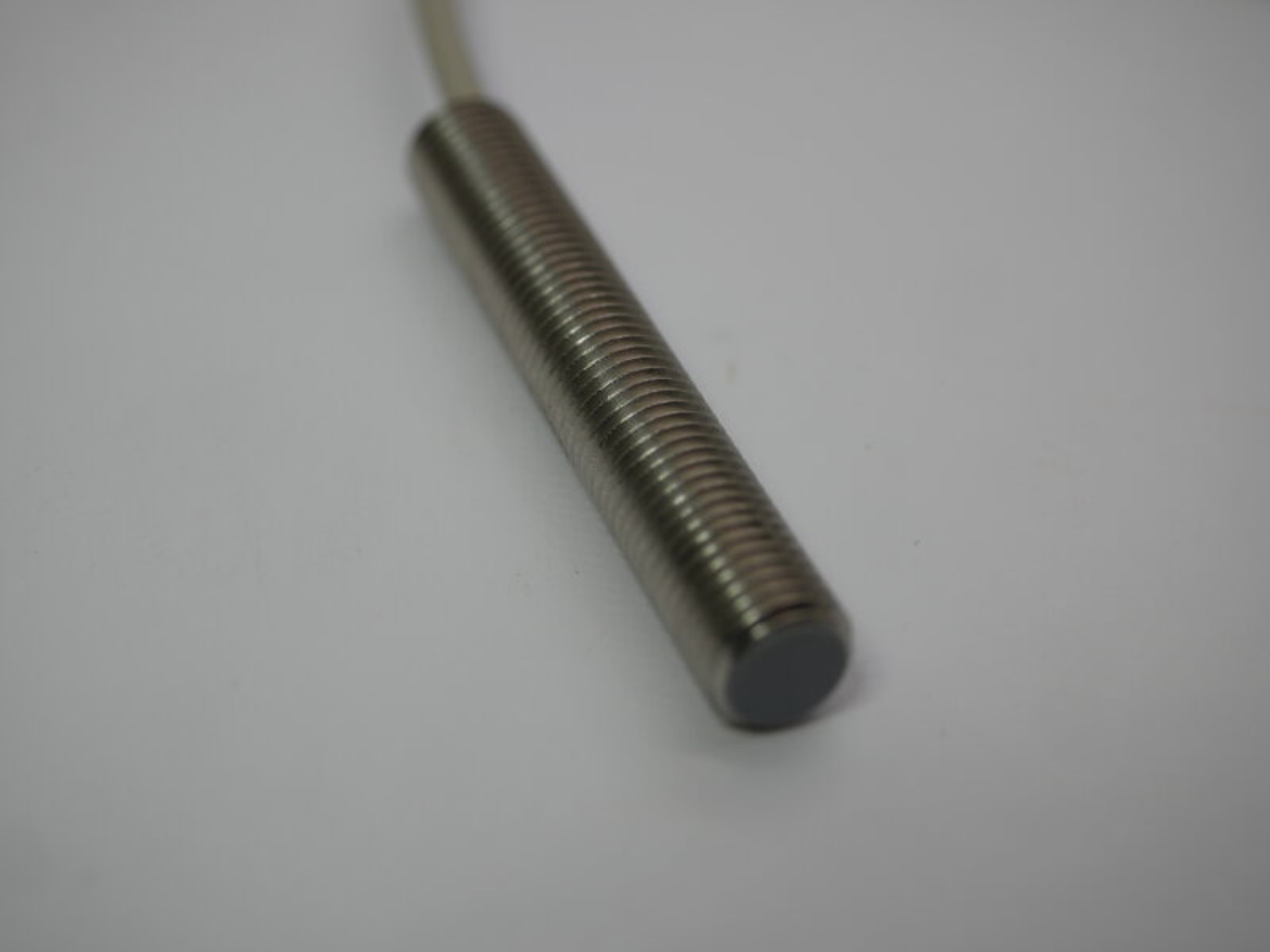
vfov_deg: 24.4
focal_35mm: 60
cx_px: 635
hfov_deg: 32.2
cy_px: 476
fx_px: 2201
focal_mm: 30
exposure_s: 1/200
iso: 200
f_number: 4
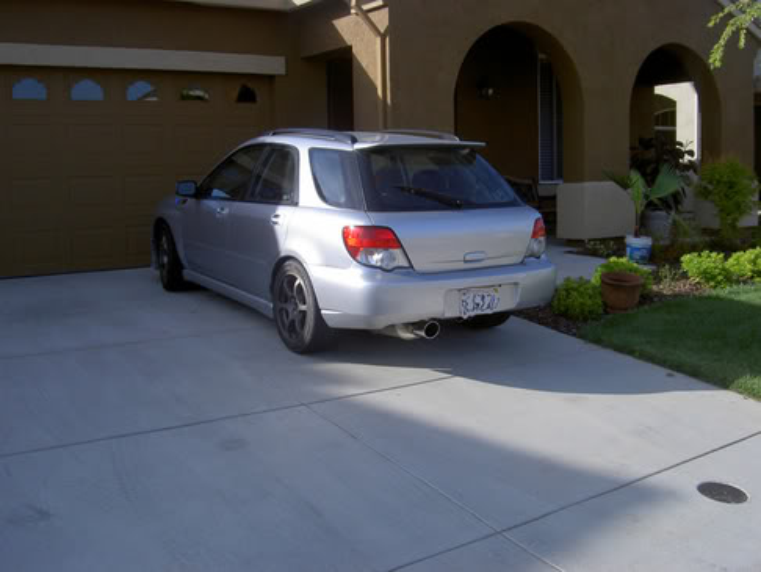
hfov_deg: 47.8
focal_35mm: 39
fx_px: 858
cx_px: 380
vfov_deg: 36.8
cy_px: 286
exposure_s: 1/400
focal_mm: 8
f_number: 4.7
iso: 100
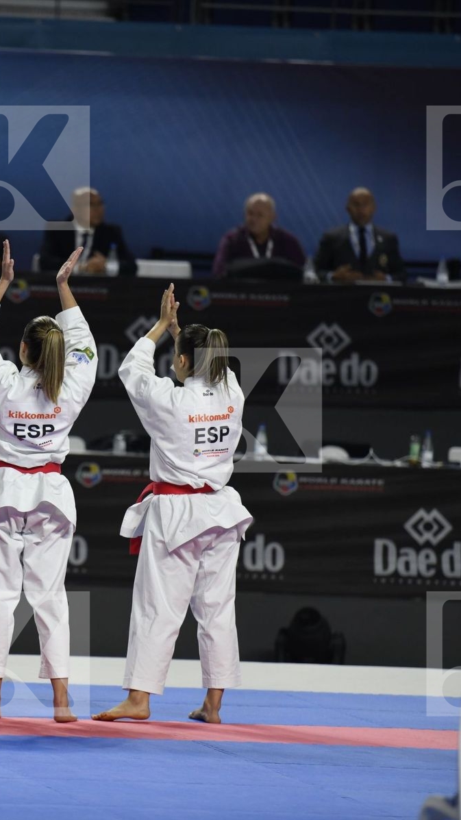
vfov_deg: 6.9
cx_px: 26
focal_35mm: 315
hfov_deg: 3.9
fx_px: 6848
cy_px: 410
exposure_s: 1/800
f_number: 2.8
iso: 800
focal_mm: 200
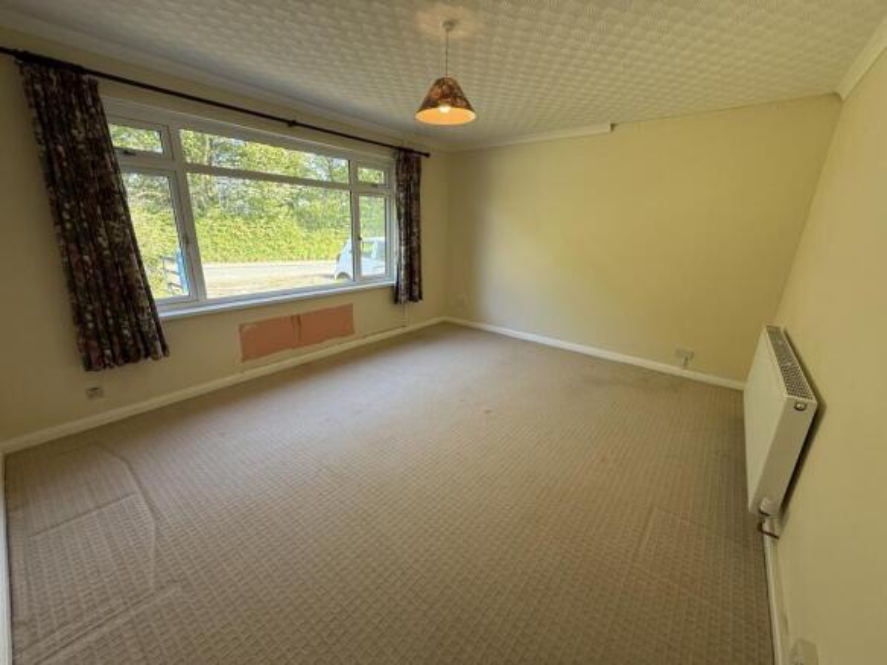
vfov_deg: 85.7
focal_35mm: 14
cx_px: 444
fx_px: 359
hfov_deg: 102.1
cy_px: 332
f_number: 2.2
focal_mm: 2.22
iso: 80
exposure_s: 1/99
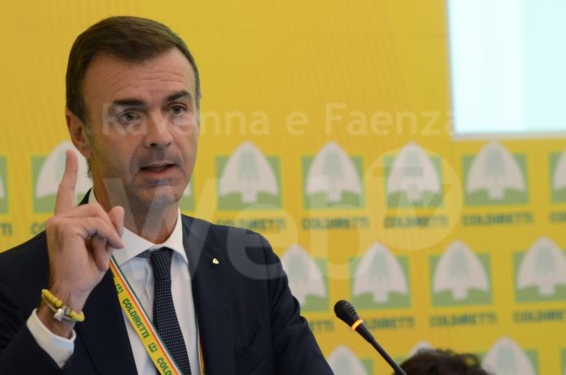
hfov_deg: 16.1
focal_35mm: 128
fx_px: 2000
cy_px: 188
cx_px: 283
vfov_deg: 10.7
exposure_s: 1/125
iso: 1600
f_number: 3.5
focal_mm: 85
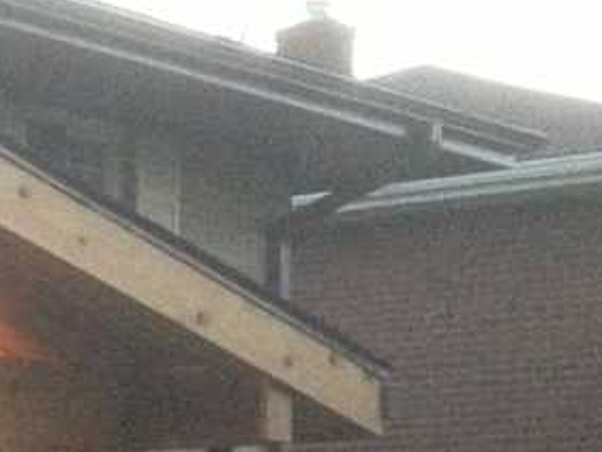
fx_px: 2888
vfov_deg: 8.8
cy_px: 563
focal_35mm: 166
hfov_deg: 10.7
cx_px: -682
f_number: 2.4
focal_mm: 4.28
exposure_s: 1/20
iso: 400
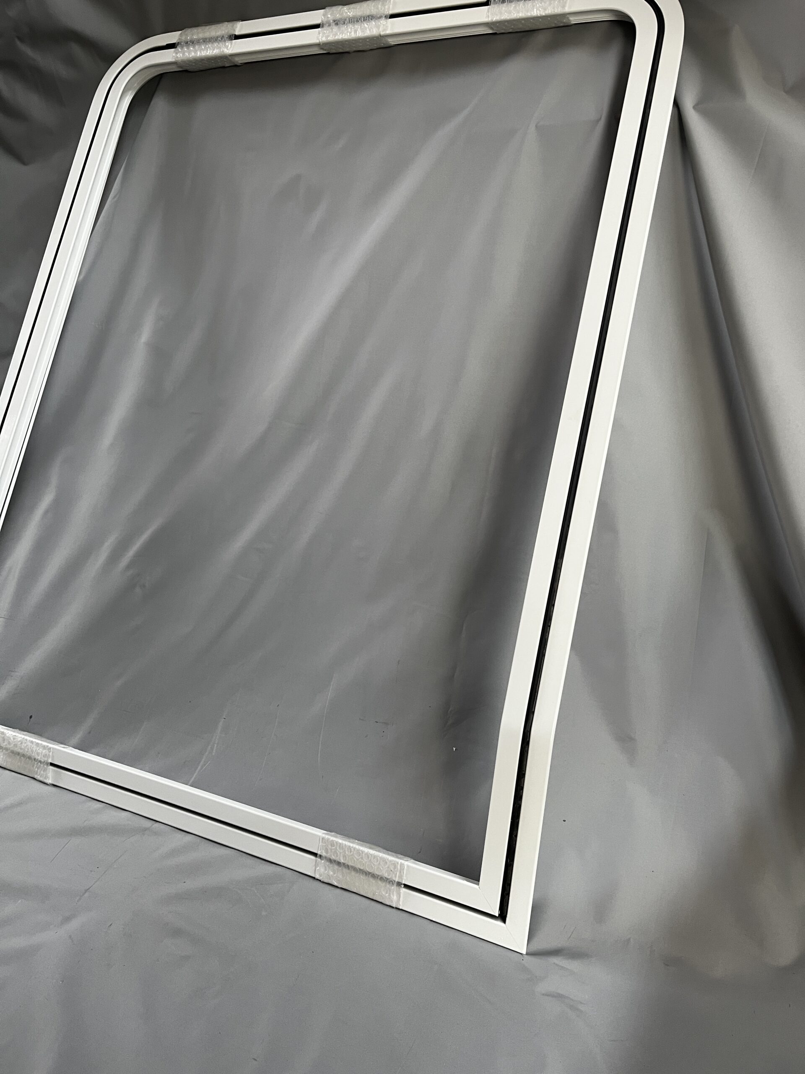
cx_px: 402
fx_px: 806
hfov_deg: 53.1
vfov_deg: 67.3
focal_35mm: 26
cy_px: 537
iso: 80
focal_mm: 5.1
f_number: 1.6
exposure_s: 1/50
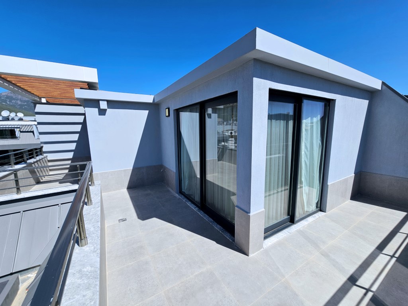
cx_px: 204
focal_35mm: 13
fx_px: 153
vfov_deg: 89.9
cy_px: 153
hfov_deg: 106.2
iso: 50
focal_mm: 2.2
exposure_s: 1/4314
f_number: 2.2
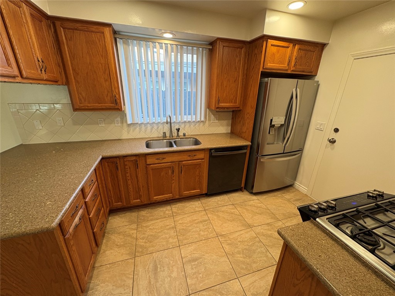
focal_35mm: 14
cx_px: 198
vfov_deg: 85.7
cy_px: 148
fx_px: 160
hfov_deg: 102.1
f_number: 2.2
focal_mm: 2.22
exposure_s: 1/120
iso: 200
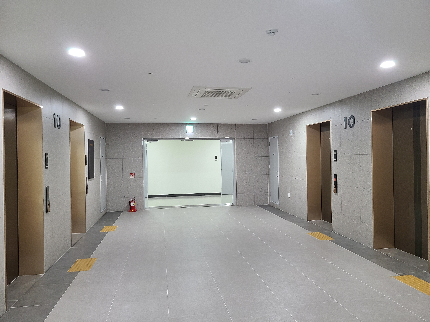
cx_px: 215
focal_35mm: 26
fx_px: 323
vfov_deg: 53.1
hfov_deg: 67.3
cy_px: 161
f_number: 1.8
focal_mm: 5.4
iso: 160
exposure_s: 1/40
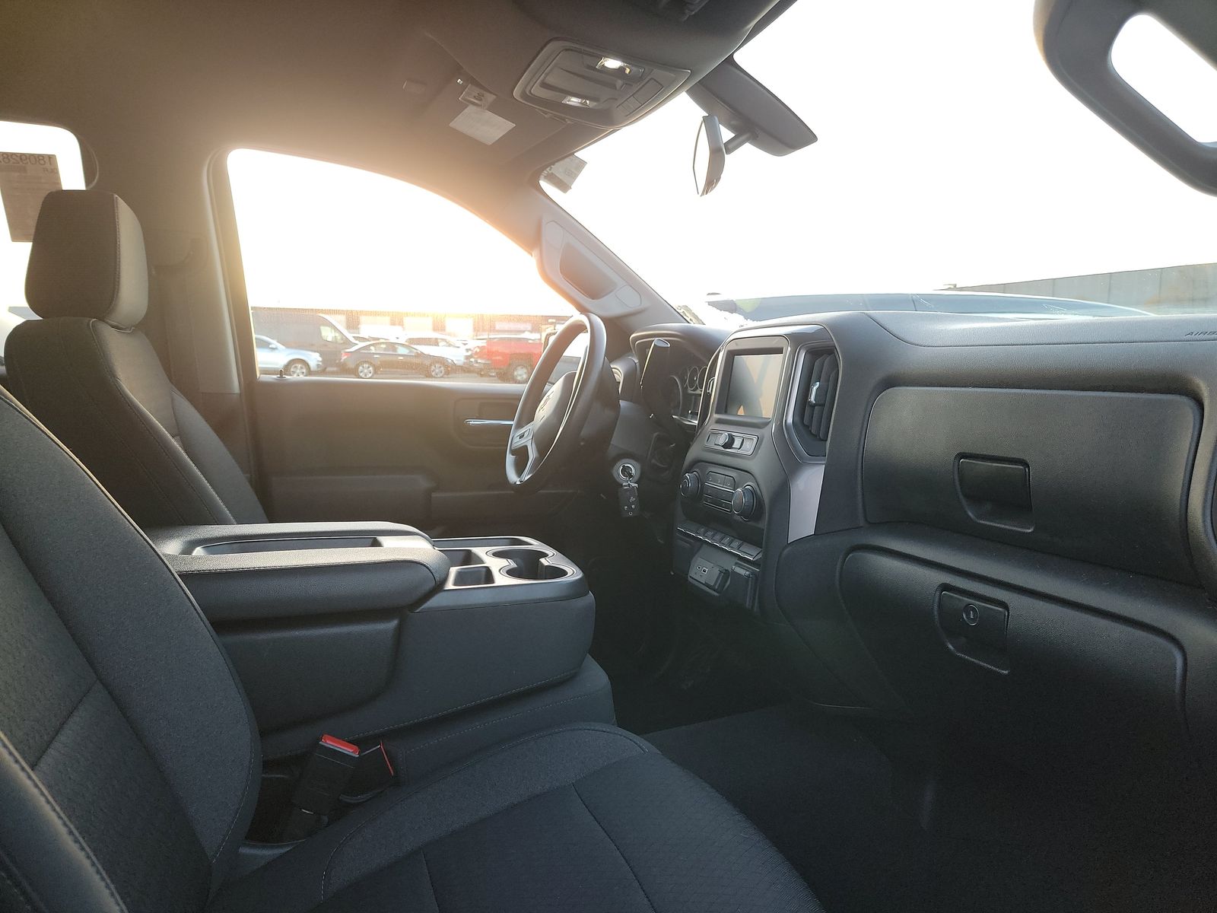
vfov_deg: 56.8
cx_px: 608
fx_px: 844
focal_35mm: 24
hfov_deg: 71.6
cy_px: 456
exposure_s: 1/59
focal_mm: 6.7
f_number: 1.8
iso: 229
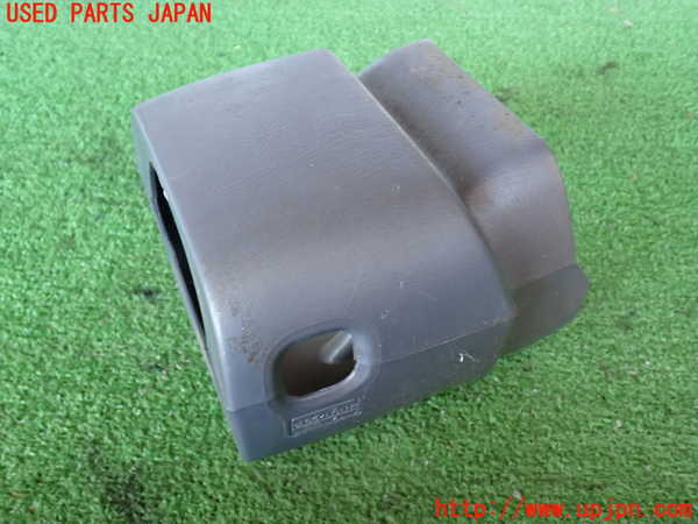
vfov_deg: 39.7
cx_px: 349
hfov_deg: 51.4
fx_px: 726
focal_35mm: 36
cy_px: 262
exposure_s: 1/40
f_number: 2.5
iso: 400
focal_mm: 6.37
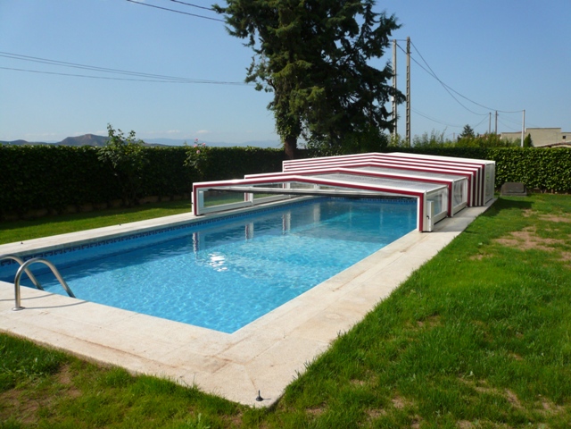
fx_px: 462
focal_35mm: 28
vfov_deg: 49.7
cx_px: 286
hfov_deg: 63.4
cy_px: 214
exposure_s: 1/320
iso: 100
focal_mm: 4.6
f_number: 8
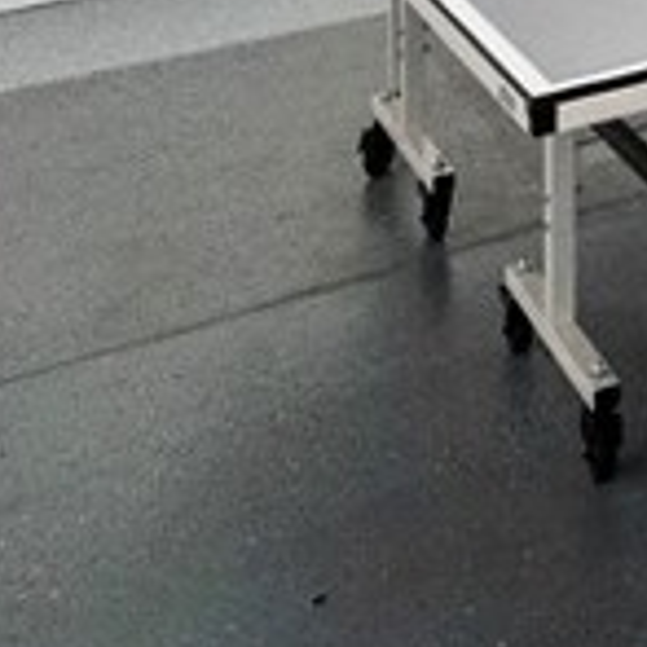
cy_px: -610
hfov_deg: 11.8
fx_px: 1755
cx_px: 1888
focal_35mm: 83
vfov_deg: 16.4
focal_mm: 14
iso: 3200
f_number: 2.8
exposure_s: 1/160
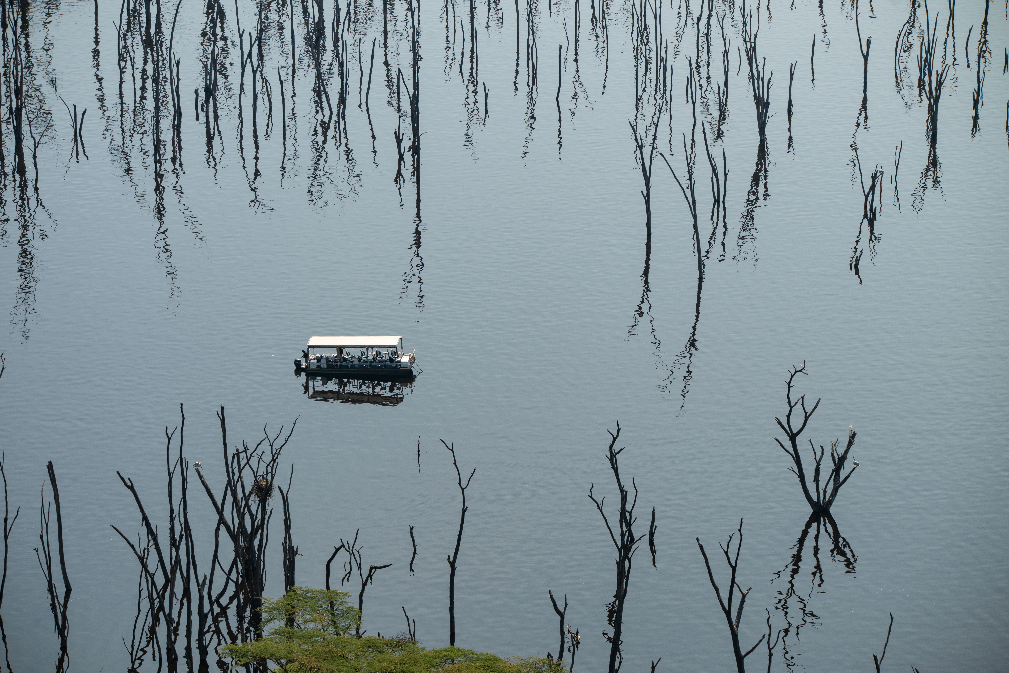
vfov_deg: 9.1
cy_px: 336
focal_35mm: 150
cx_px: 504
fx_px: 4204
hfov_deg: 13.7
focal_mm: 150
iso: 250
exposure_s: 1/1000
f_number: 7.1
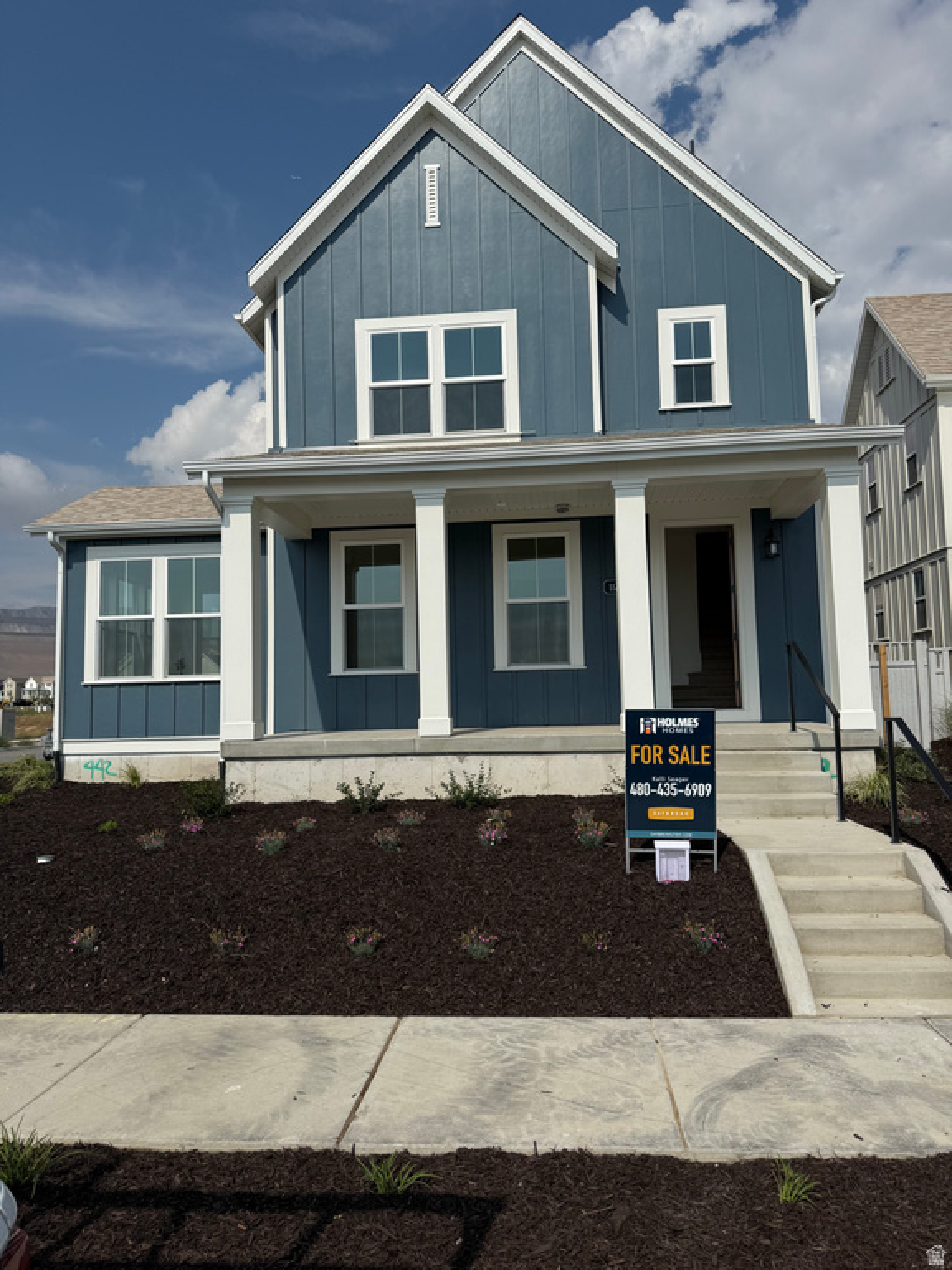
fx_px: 880
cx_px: 476
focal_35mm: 24
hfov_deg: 56.8
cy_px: 635
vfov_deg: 71.6
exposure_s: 1/10309
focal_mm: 6.76
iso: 80
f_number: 1.78
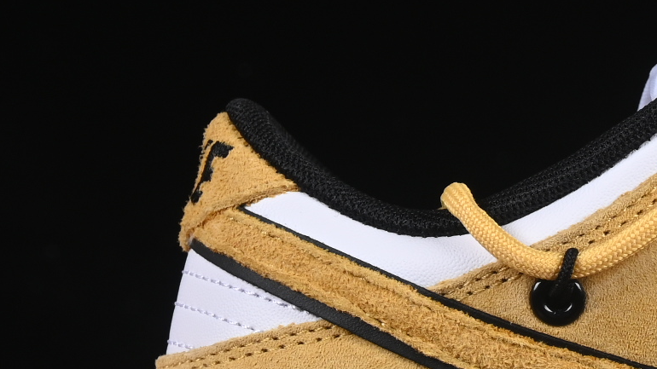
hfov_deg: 7.5
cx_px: 872
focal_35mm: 284
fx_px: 4947
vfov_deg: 4.3
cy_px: 216
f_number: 8
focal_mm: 50
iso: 160
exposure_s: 1/80
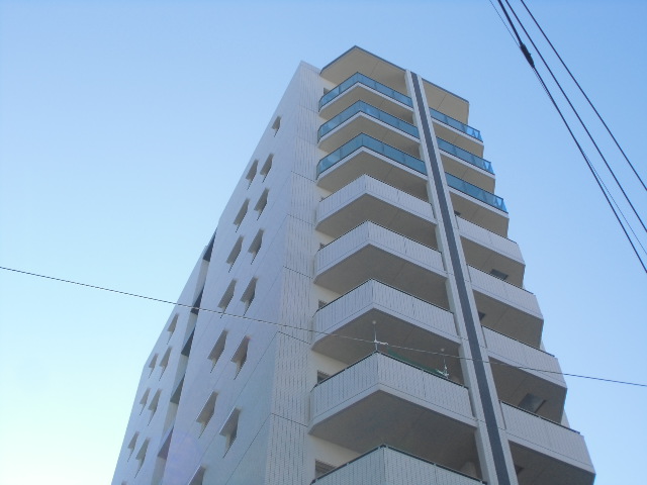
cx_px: 324
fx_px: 878
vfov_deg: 30.9
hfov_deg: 40.4
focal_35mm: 47
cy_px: 242
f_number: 4.2
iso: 64
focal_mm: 8.29
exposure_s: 1/250
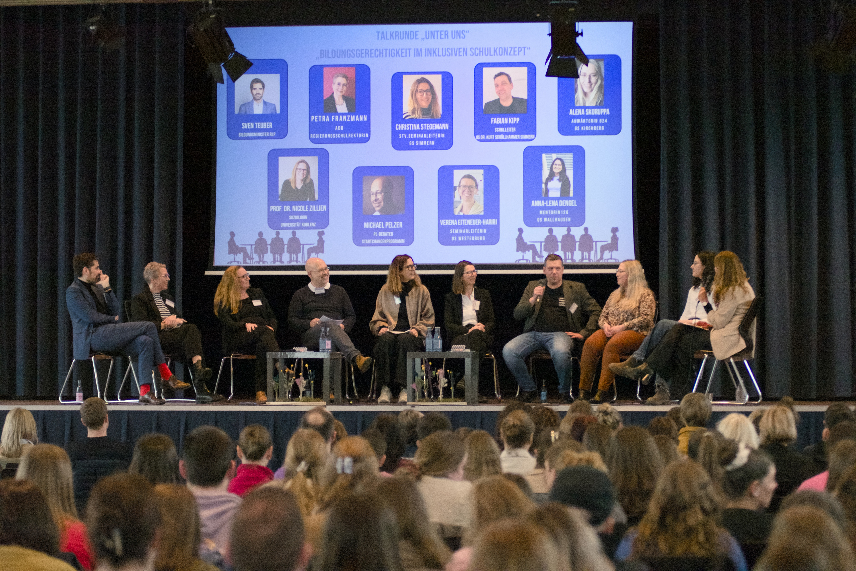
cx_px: 428
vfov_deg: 11.4
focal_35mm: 120
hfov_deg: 17.1
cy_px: 286
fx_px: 2853
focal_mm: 80
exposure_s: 1/1600
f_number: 2.8
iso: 6400
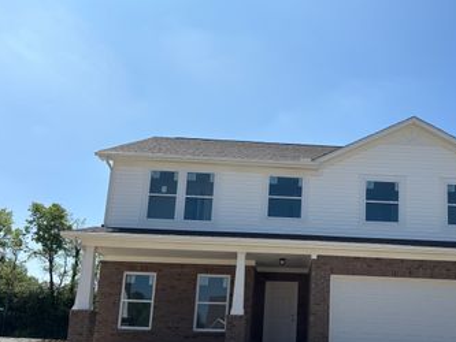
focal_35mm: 39
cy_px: 232
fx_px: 514
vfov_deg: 36.4
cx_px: 315
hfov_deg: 46.8
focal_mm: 5.96
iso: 50
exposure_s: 1/4630
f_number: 1.6
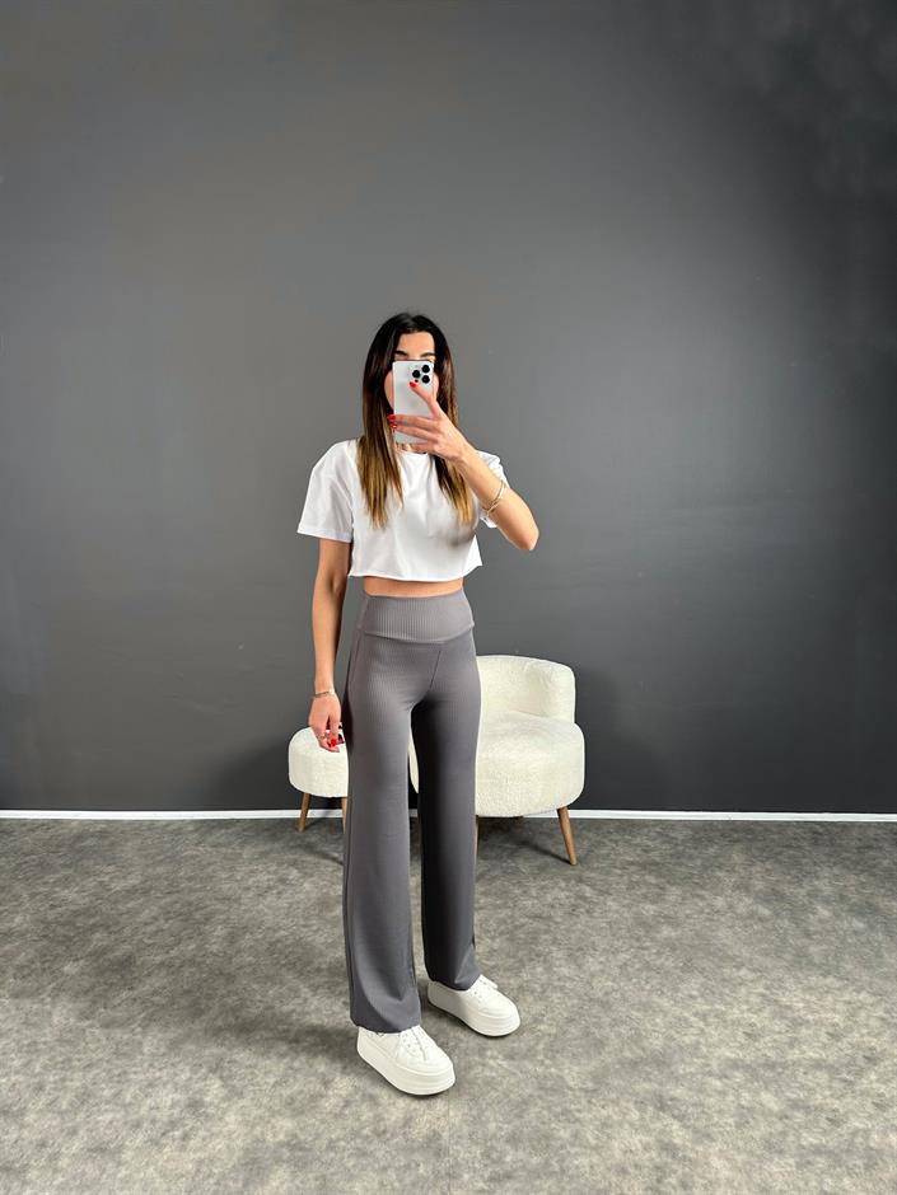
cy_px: 598
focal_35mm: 24
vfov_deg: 71.6
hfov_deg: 56.8
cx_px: 448
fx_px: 829
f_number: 1.78
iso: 125
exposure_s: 1/121
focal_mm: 6.86
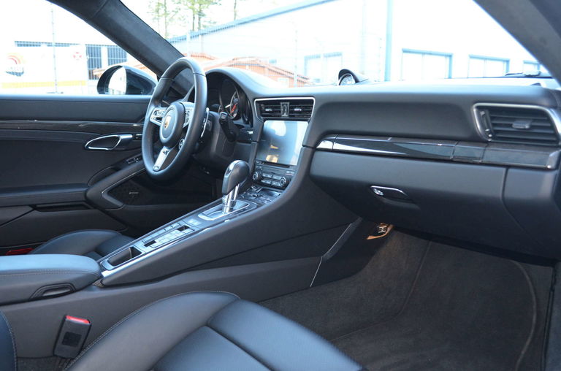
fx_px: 513
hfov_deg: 57.3
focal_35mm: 33
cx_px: 280
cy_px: 186
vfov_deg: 39.8
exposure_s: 1/60
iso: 1600
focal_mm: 22
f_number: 3.8
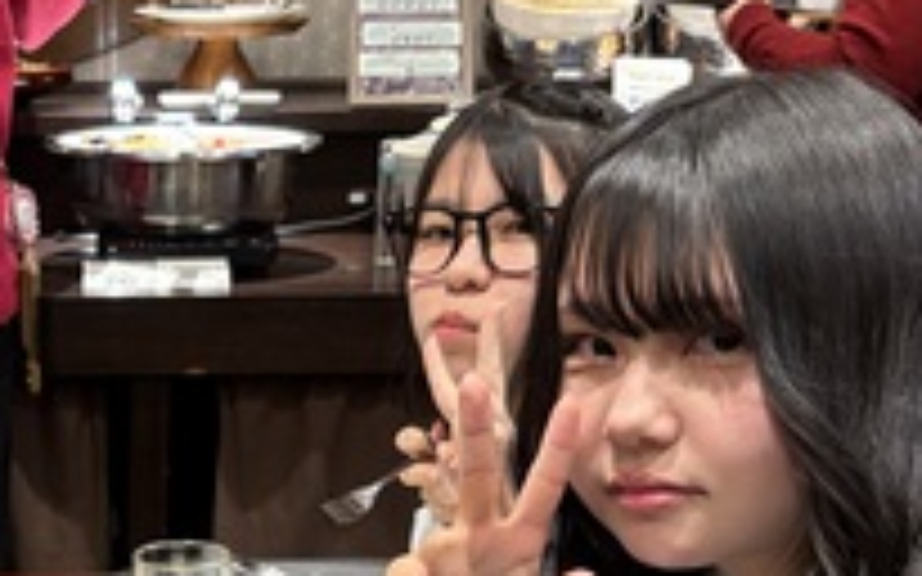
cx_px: -9
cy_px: 662
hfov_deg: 23.1
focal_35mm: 86
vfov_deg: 14.8
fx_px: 2160
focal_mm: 5.96
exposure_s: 1/50
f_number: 1.6
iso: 200
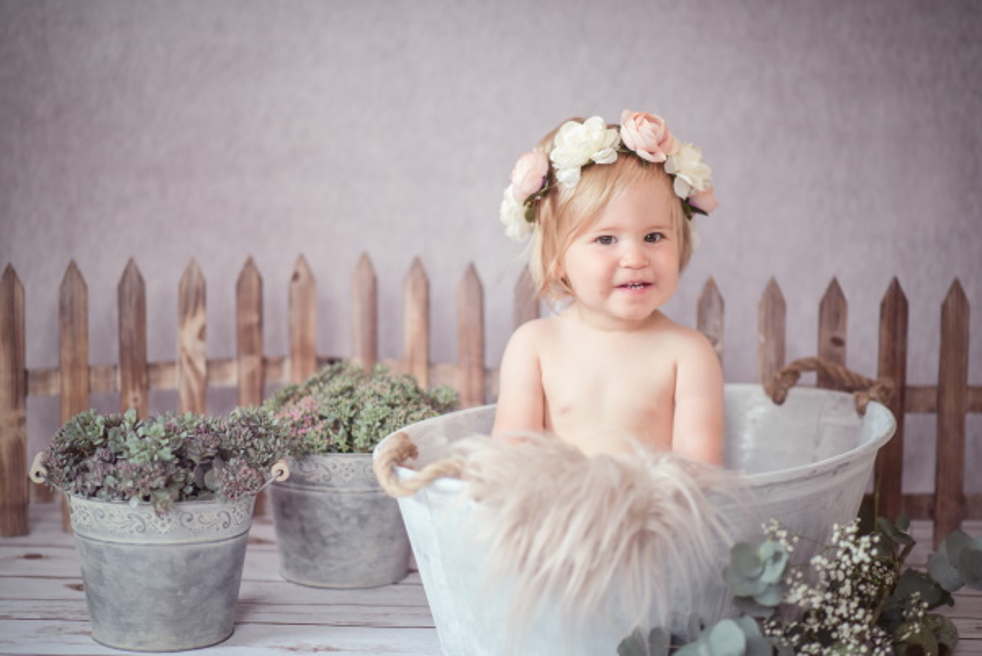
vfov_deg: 16.1
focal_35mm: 85
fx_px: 2320
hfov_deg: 23.9
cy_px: 328
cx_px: 491
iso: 1250
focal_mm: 85
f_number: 1.8
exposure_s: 1/125
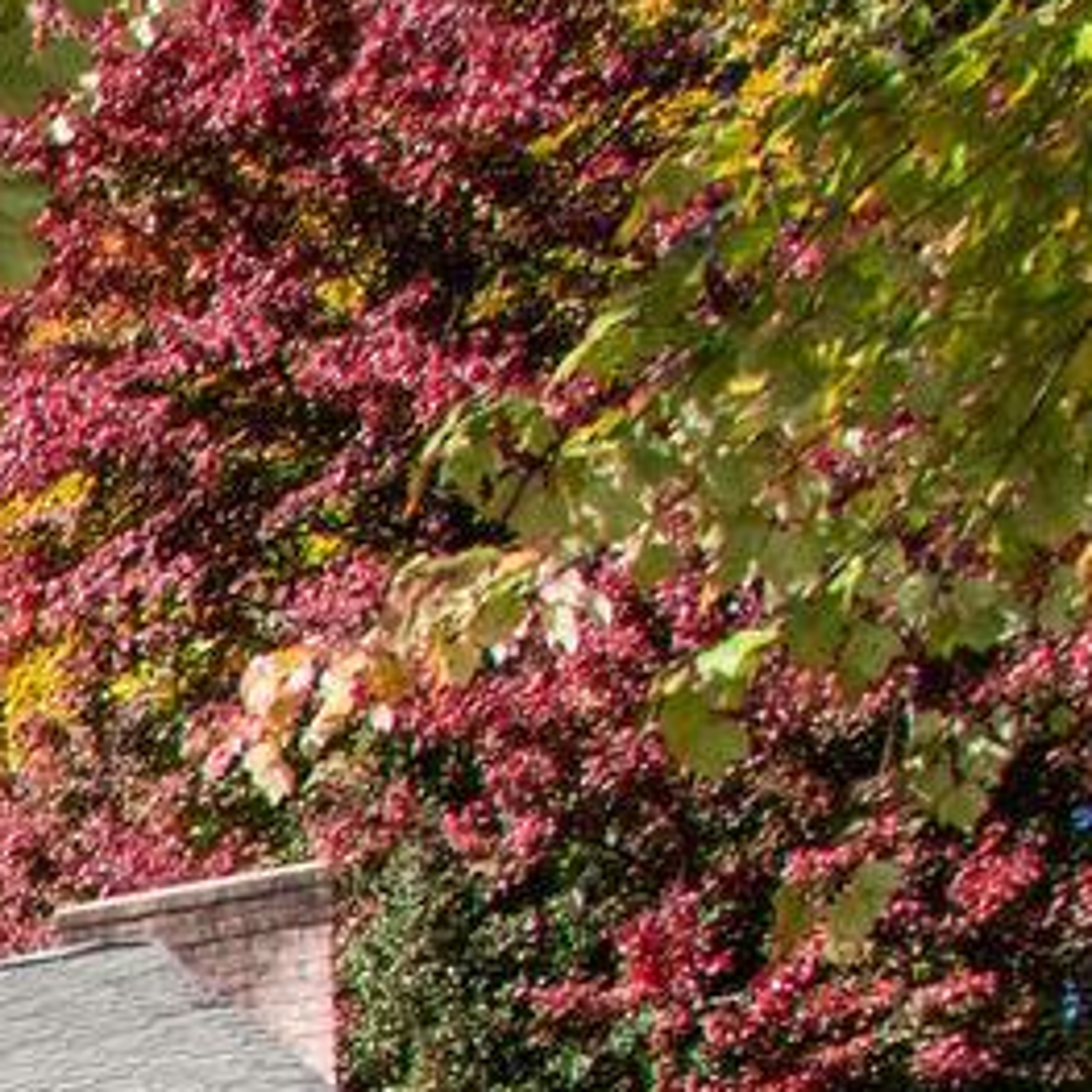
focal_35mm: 95
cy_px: 1844
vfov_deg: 16.0
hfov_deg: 10.7
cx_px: -2358
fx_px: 3391
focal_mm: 11.5
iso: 200
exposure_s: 1/500
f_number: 9
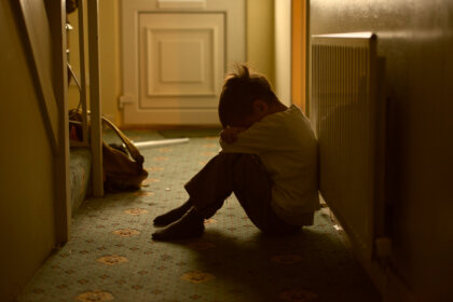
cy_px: 151
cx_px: 226
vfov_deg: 19.5
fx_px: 881
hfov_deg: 28.8
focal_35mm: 70
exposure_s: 1/60
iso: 1600
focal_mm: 70
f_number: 2.8
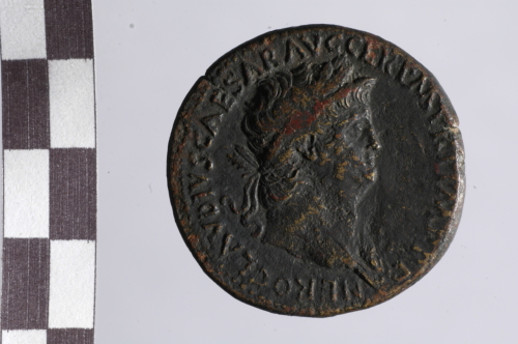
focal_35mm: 210
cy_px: 172
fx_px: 3018
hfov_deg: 9.8
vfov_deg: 6.5
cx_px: 259
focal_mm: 140
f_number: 16
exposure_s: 1/8
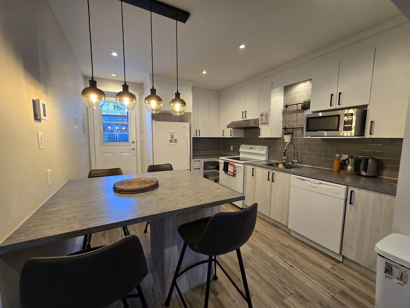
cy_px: 154
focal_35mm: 13
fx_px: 154
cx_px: 205
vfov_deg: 89.9
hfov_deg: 106.2
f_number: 2.2
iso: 200
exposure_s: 1/60
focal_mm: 2.2
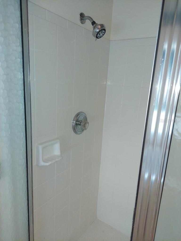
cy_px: 120
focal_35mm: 24
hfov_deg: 56.8
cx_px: 90
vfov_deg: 71.6
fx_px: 167
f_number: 1.8
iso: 250
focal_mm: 5.23
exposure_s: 1/120
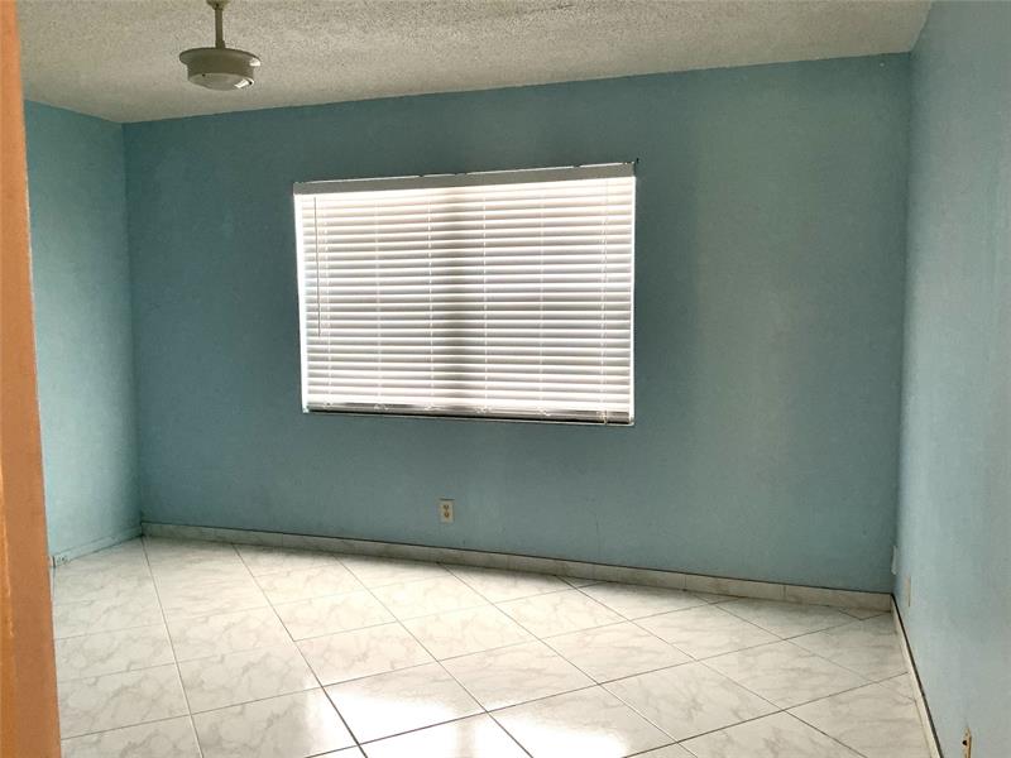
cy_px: 379
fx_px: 847
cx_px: 506
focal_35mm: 29
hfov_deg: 61.7
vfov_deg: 48.2
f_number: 1.8
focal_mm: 3
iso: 200
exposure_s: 1/60
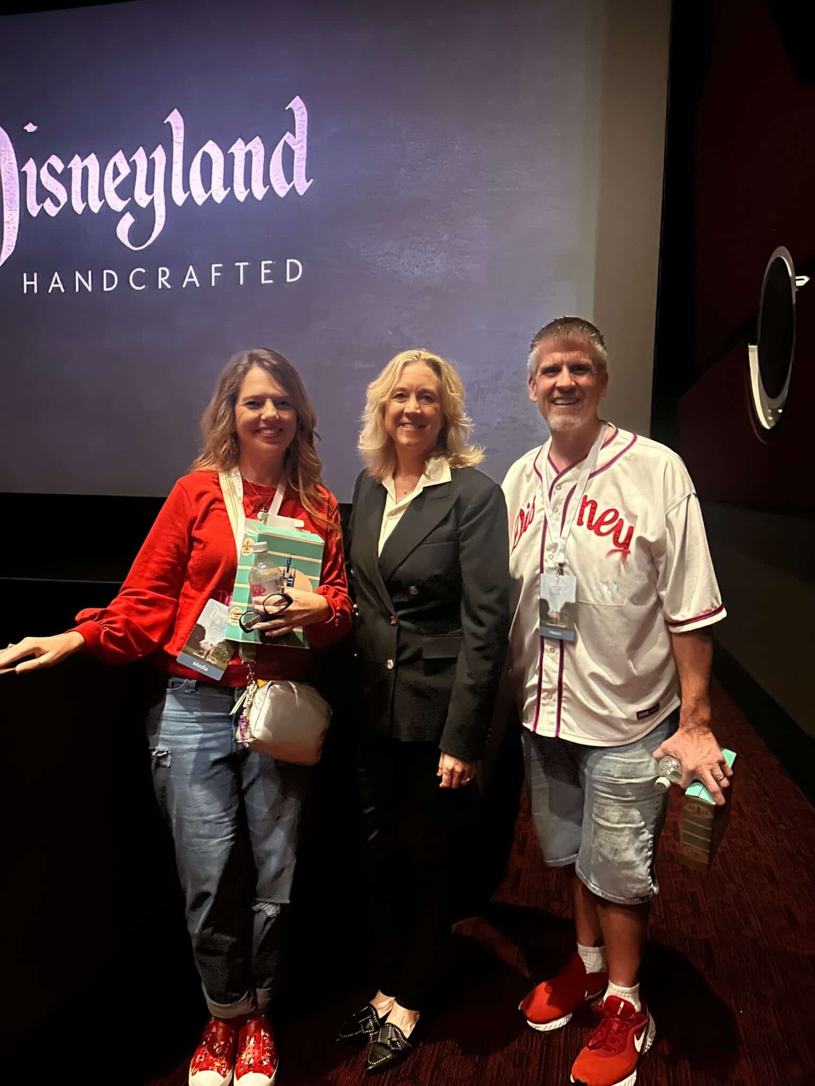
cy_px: 543
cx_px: 408
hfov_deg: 56.8
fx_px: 753
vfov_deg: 71.6
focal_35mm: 24
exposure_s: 1/16
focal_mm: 6.86
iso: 5000
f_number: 1.78
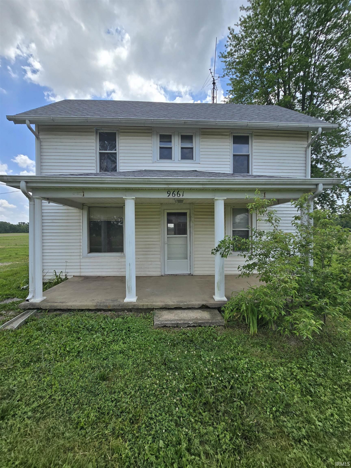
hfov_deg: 89.9
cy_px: 234
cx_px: 176
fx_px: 176
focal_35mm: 13
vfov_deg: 106.2
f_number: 2.2
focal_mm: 2.2
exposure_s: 1/2021
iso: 50
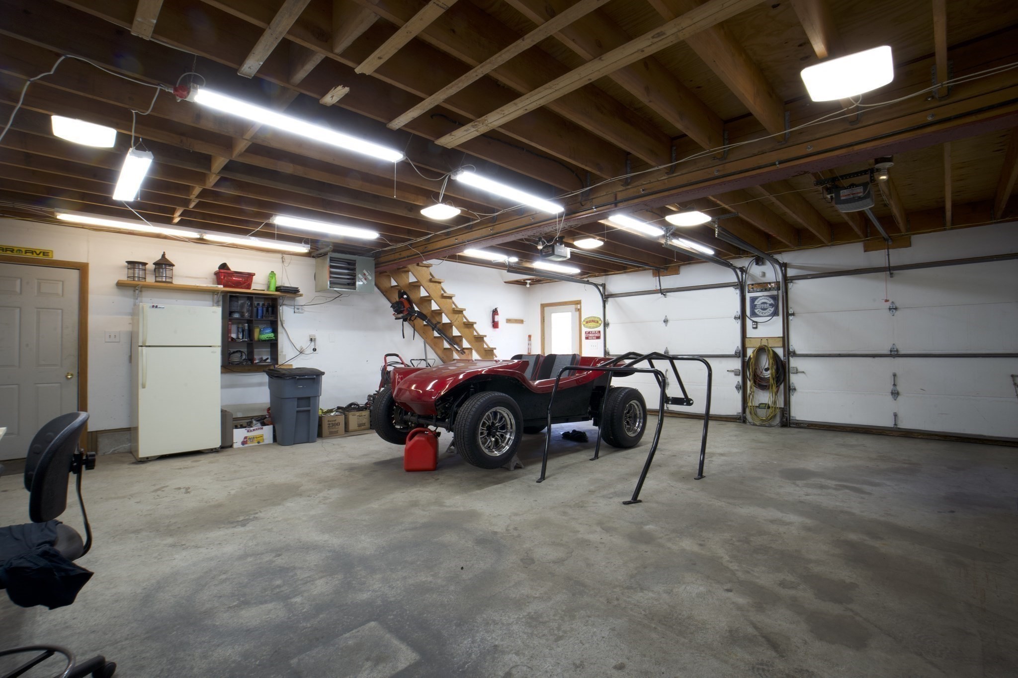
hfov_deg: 96.7
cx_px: 509
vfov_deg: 73.7
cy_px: 339
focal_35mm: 16
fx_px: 452
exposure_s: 1/1.25
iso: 320
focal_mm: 16
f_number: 22
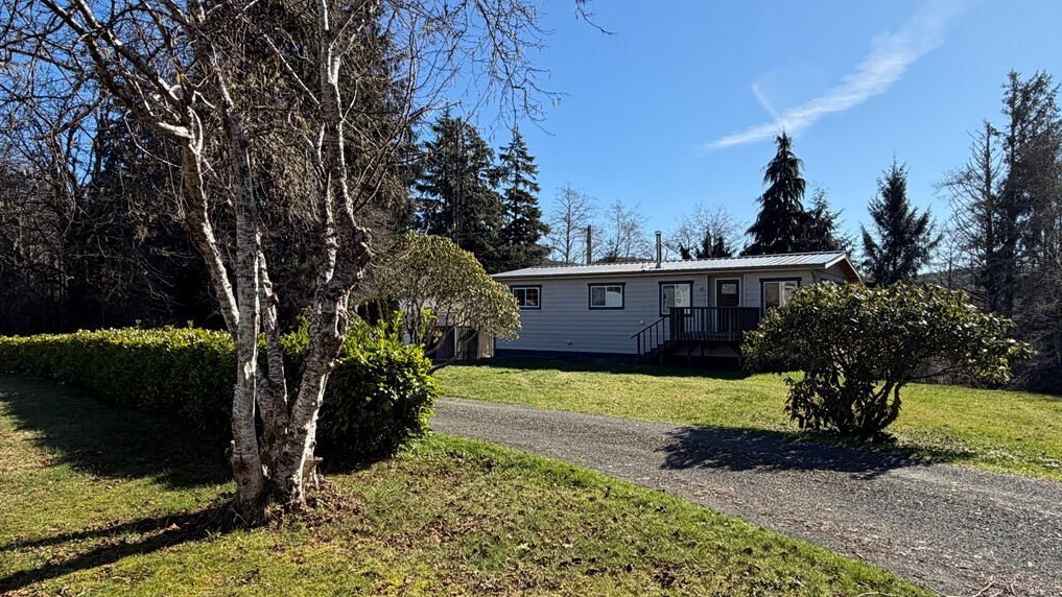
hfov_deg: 76.3
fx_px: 676
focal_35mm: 24
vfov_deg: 47.7
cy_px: 307
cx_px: 558
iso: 32
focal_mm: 2.22
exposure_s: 1/770
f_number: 2.2
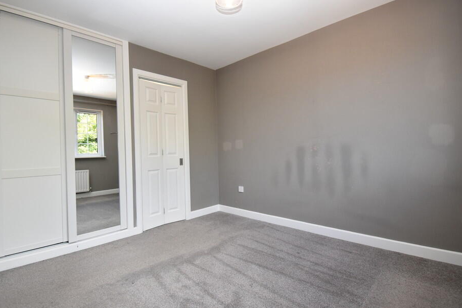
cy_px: 154
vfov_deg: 70.5
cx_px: 210
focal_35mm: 17
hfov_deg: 93.0
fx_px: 218
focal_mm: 10
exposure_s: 1/200
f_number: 5
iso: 800
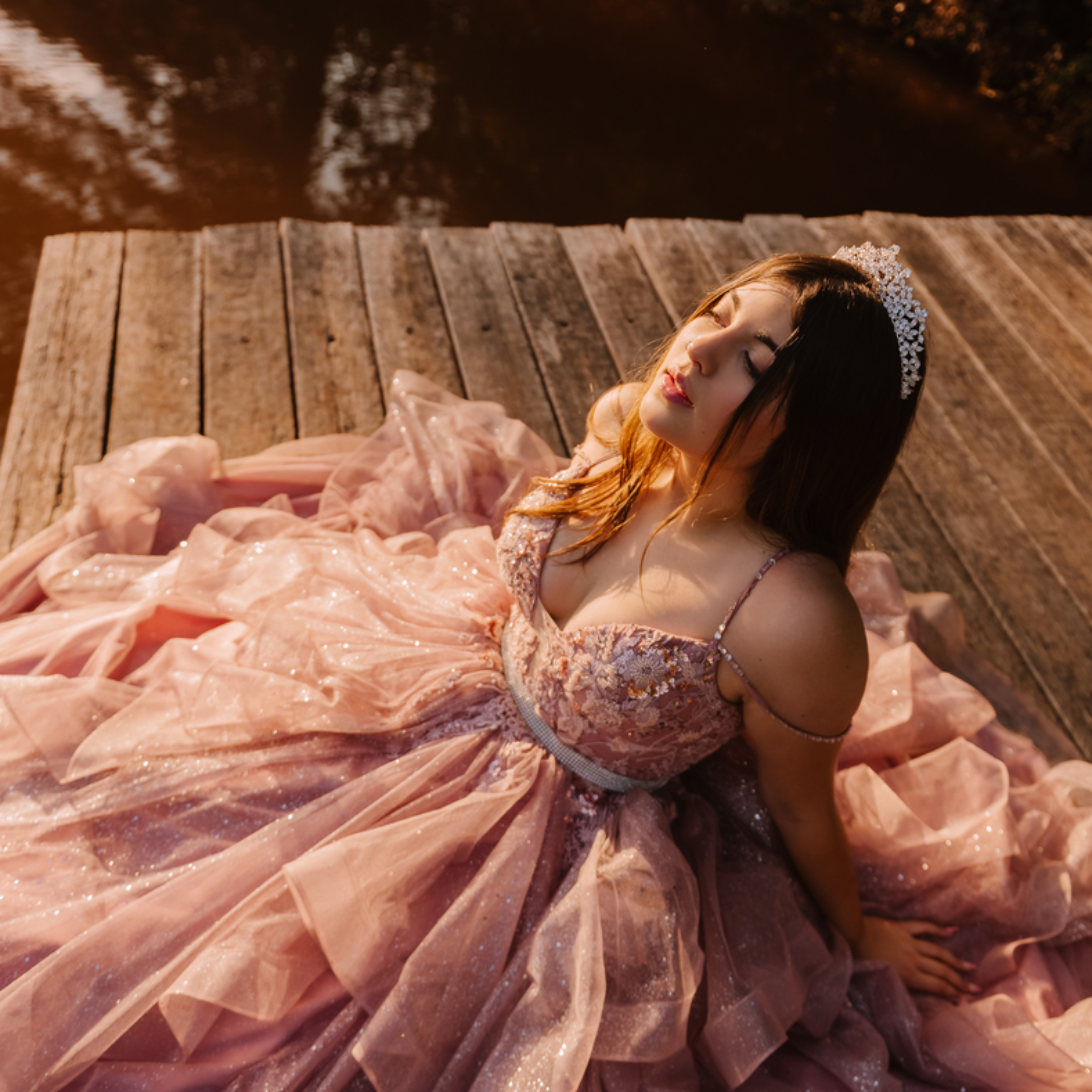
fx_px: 1106
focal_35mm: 31
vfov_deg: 52.5
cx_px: 581
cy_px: 545
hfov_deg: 52.5
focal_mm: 24
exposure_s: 1/1600
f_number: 2.8
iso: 200
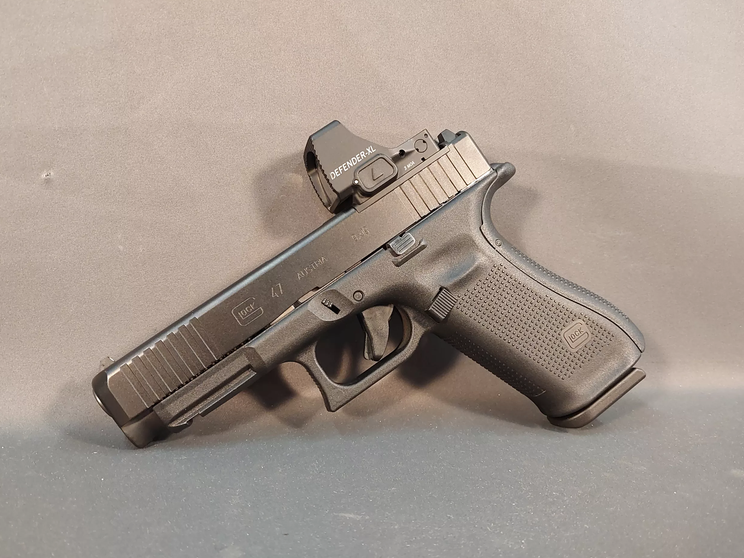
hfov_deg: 63.4
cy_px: 285
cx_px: 364
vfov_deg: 49.7
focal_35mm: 28
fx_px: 602
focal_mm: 4
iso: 400
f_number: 1.8
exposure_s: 1/50
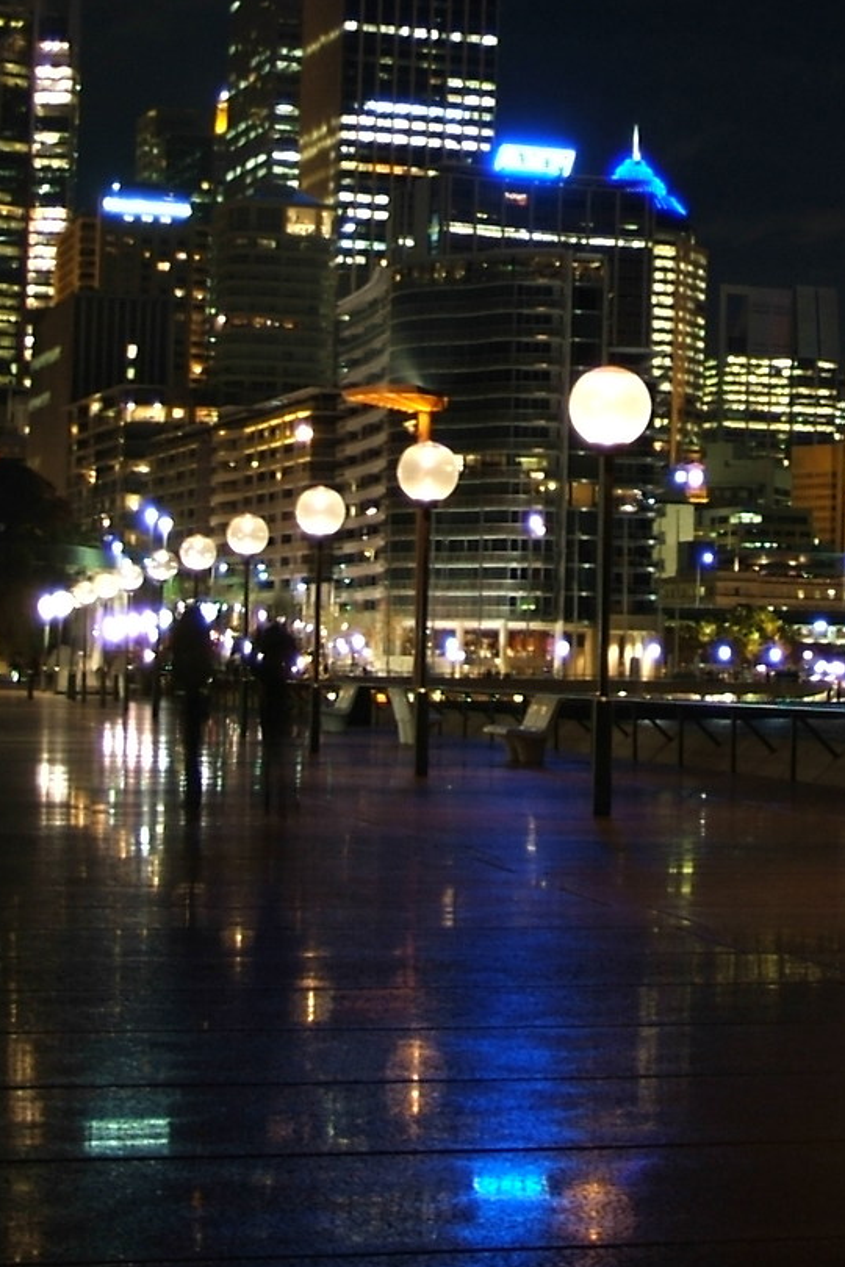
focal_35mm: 80
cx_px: 1041
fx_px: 2816
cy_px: 560
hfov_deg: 16.3
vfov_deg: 25.3
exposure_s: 2
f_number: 3.5
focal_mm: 18
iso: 200
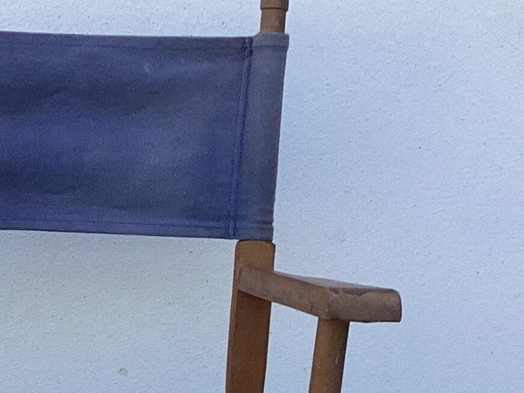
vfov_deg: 12.2
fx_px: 1756
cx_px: 87
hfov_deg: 16.8
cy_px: 578
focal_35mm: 116
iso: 25
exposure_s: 1/422
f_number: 2.4
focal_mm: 3.3
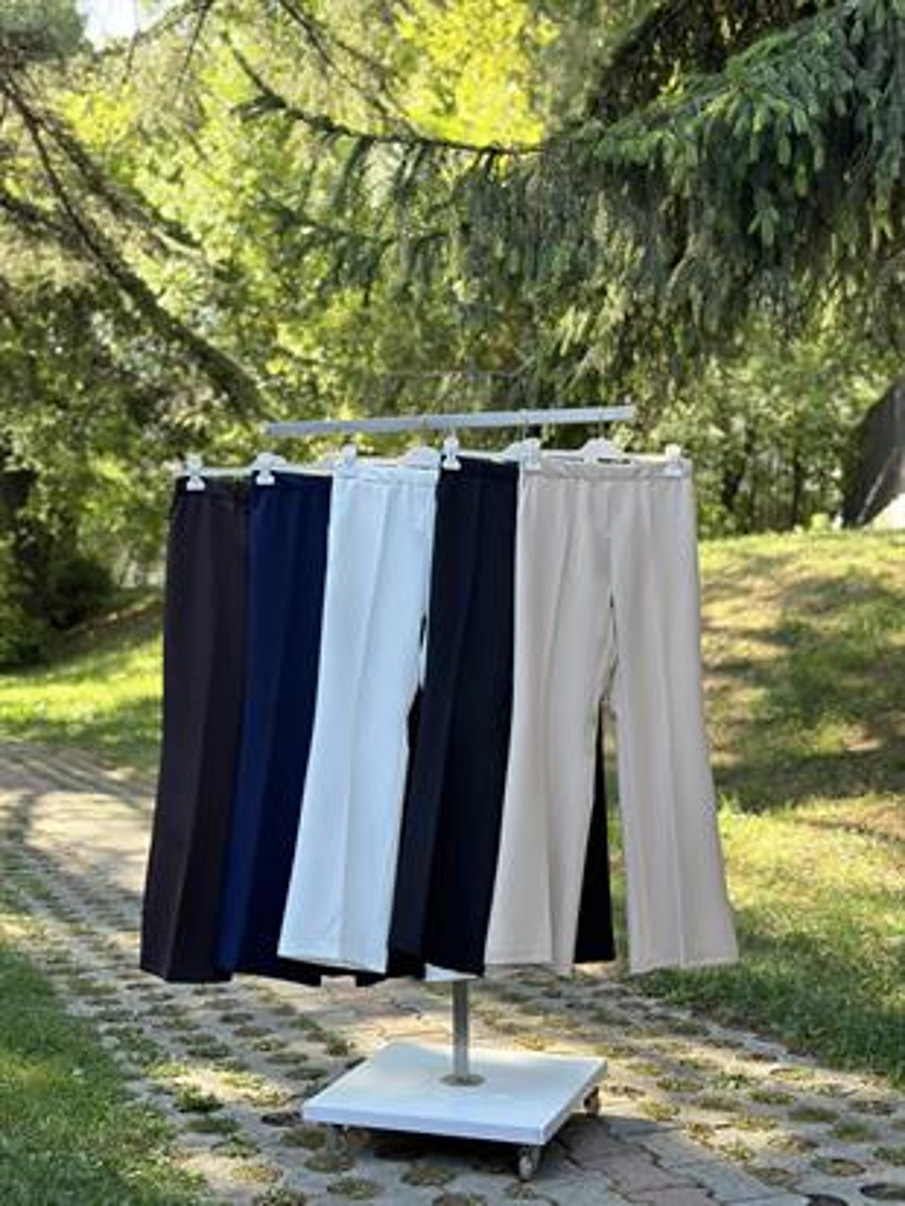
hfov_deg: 30.3
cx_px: 452
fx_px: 1672
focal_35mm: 48
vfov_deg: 39.6
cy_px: 603
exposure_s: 1/238
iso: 80
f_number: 1.78
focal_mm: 6.86
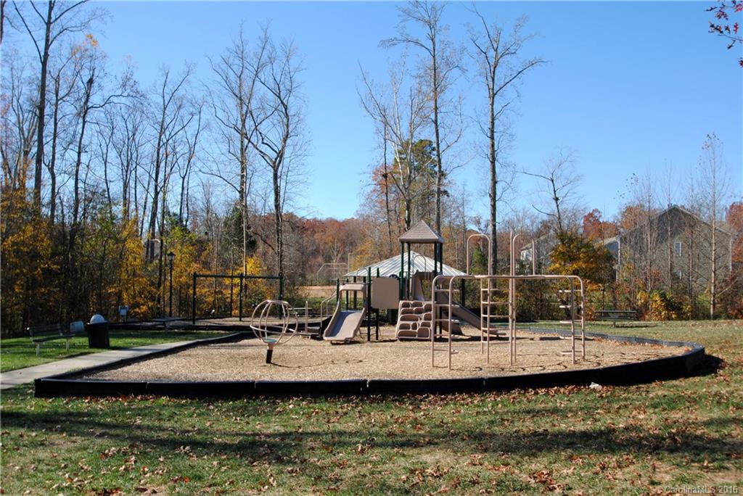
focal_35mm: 30
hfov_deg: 61.9
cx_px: 372
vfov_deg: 43.7
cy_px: 248
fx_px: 619
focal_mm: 20
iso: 100
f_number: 7.1
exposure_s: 1/200
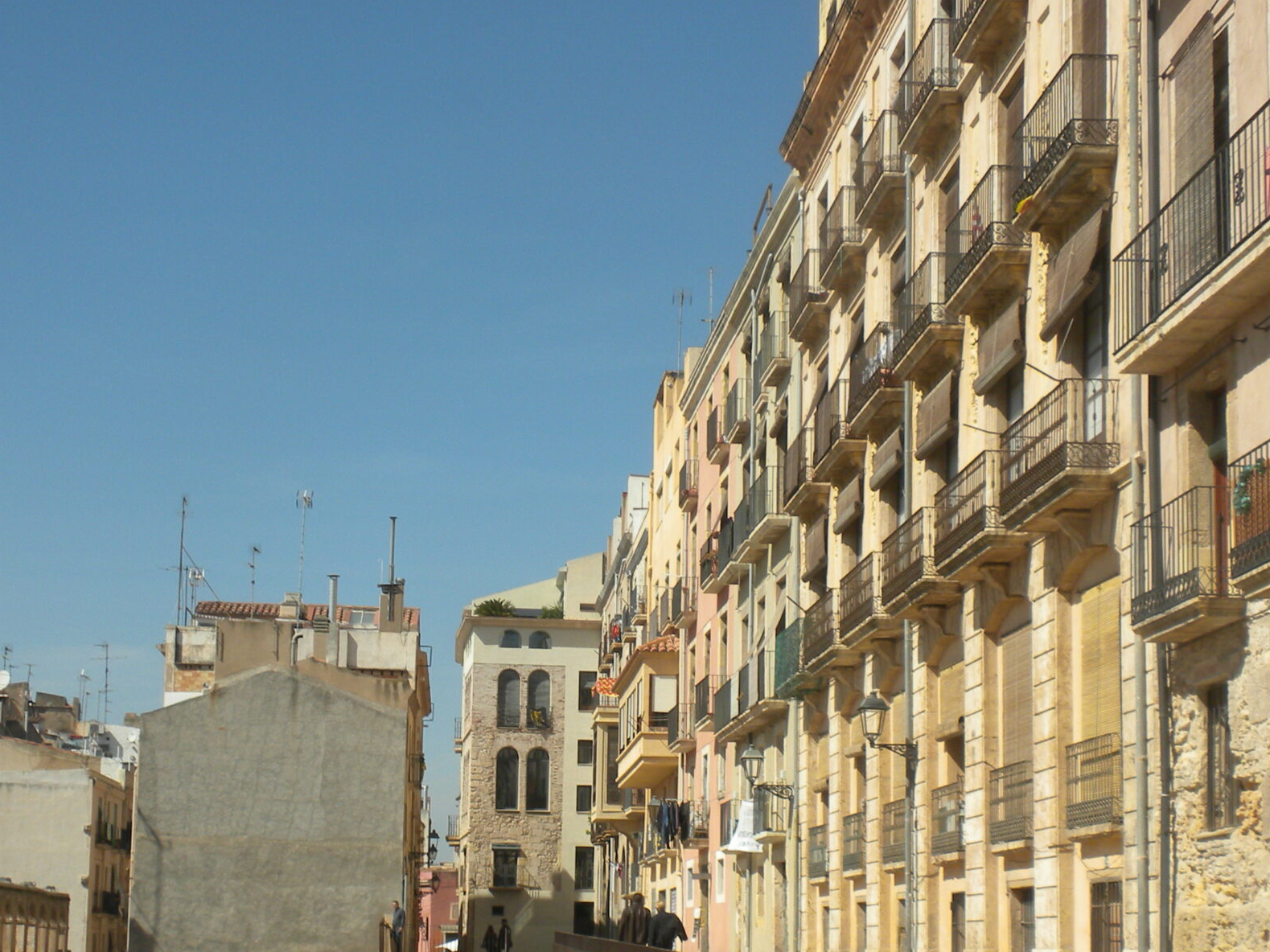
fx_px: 2201
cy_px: 723
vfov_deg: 24.1
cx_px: 536
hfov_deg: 32.1
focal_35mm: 60
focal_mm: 6.6
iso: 64
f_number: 10
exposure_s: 1/150
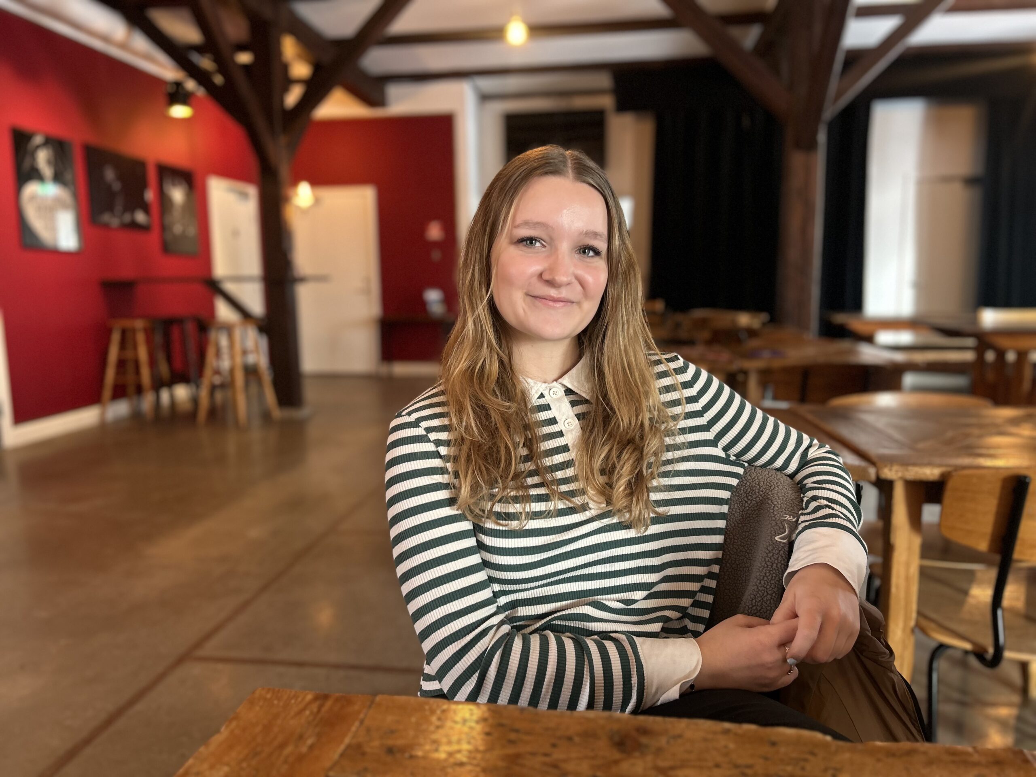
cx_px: 518
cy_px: 388
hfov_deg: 67.3
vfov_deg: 53.1
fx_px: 778
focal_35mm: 26
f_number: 1.5
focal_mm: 5.7
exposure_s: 1/50
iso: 200
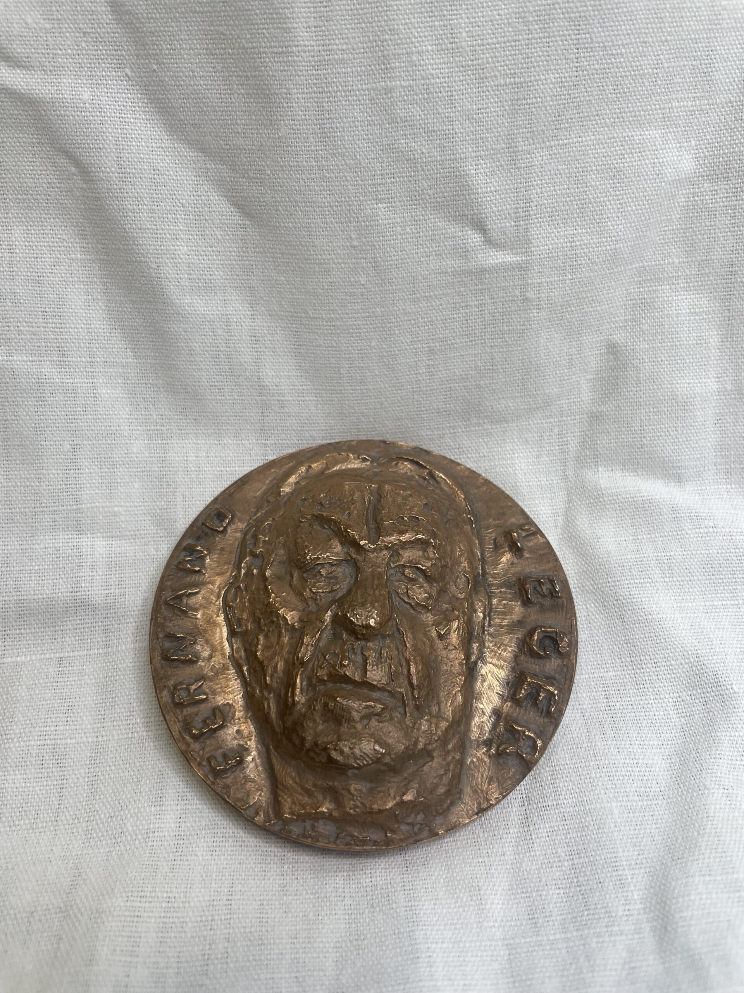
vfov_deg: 67.3
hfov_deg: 53.1
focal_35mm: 26
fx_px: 745
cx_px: 372
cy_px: 496
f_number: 1.6
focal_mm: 4.2
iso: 32
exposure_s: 1/128
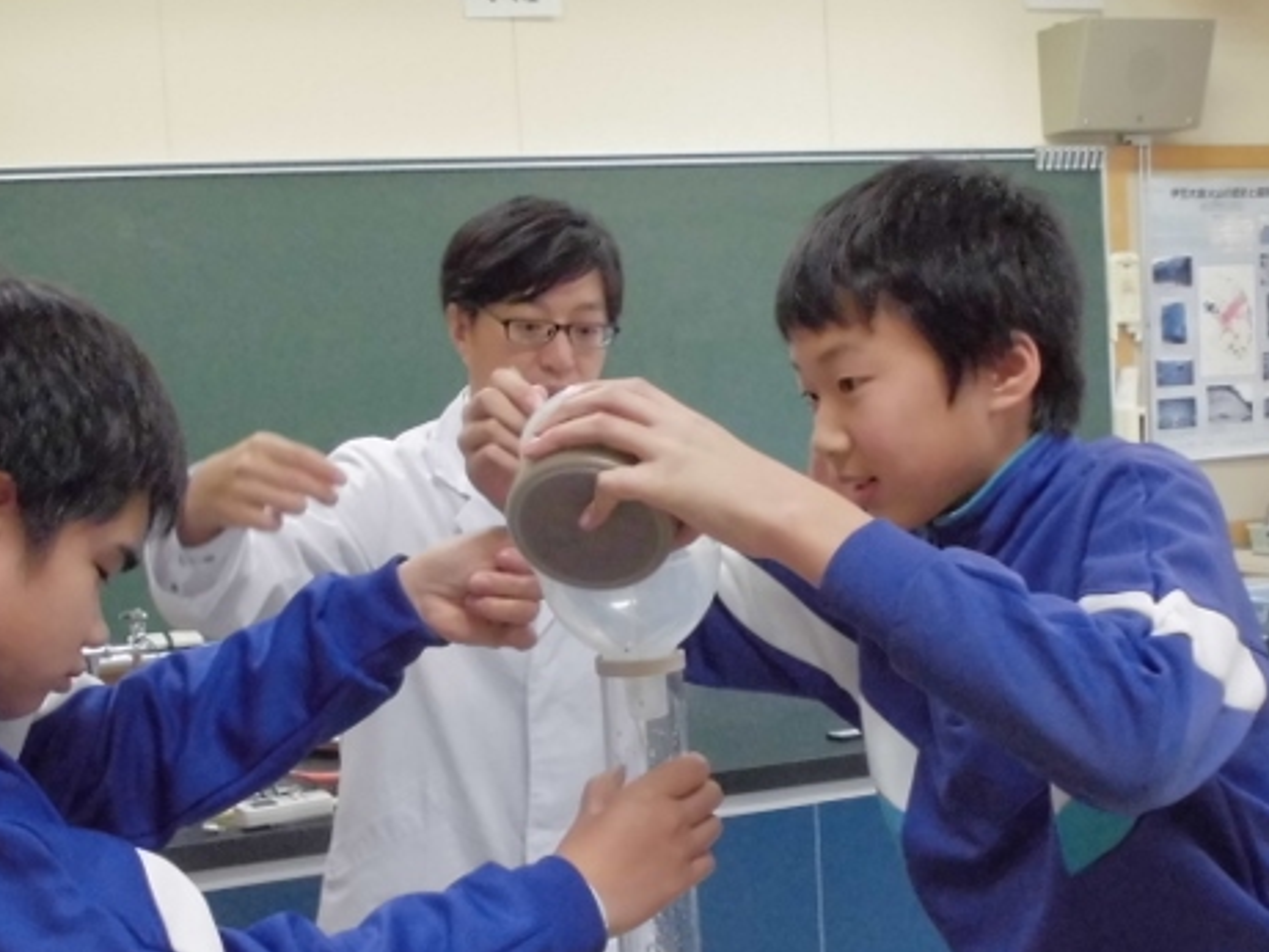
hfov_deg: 34.3
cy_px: 556
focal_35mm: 56
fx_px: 2053
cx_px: 592
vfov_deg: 26.1
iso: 800
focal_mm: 7.8
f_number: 4.5
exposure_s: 1/50
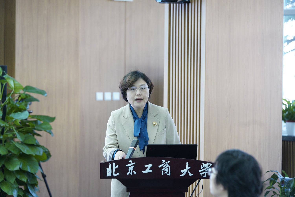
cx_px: 148
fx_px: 1131
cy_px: 98
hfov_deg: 14.9
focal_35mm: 138
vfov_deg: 9.9
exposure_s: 1/80
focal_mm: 138
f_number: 4.5
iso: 1600
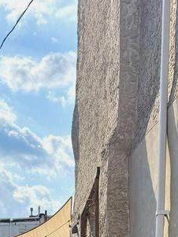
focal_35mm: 86
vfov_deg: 19.9
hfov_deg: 16.1
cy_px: 348
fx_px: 589
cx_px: -66
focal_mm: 6.76
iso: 80
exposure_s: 1/10309
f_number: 1.78
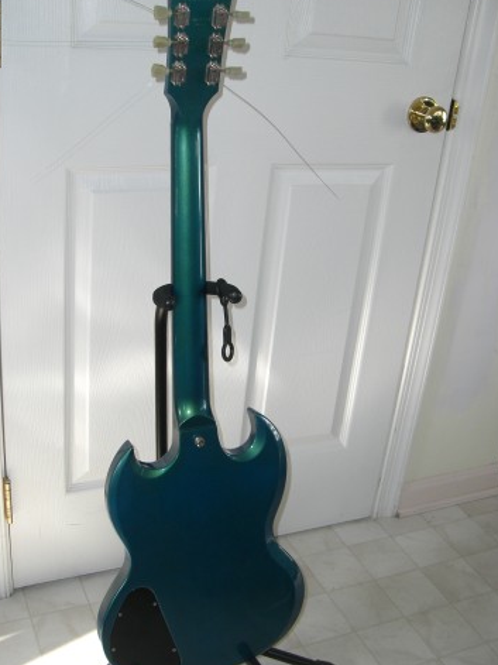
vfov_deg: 43.9
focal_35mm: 43
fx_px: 825
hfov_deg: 33.6
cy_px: 332
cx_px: 244
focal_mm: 6.2
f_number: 2.7
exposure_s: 1/60
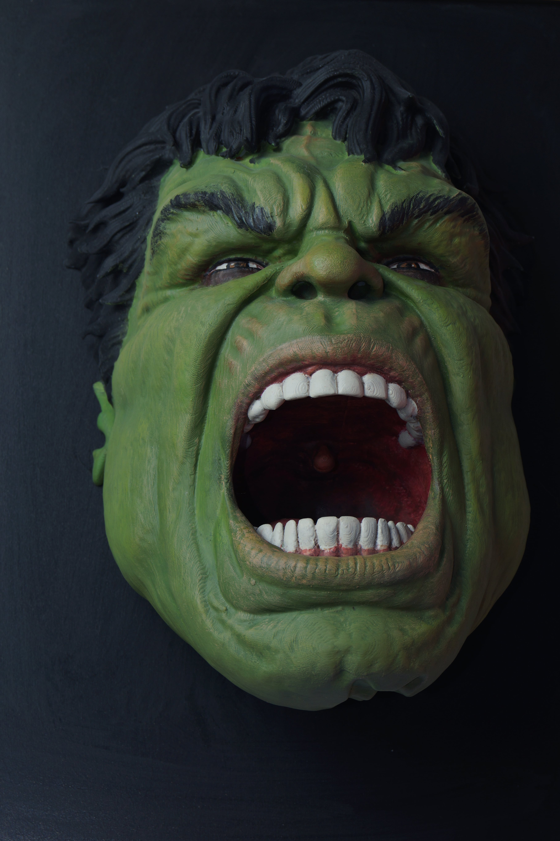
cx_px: 280
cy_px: 420
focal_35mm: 82
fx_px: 1927
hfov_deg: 16.5
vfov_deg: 24.6
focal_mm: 55
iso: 100
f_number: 10
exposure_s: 1/2.5
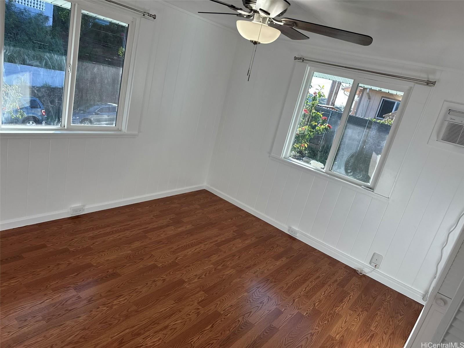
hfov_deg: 71.6
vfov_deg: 56.8
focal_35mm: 24
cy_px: 174
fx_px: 322
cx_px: 232
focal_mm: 6.86
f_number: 1.78
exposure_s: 1/623
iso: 80
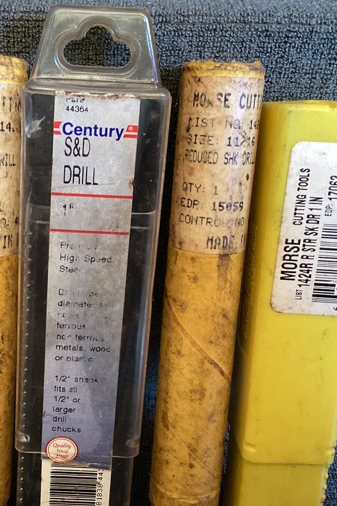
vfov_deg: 44.5
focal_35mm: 44
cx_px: 75
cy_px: 251
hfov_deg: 29.9
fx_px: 618
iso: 200
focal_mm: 3.3
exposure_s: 1/60
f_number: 2.4
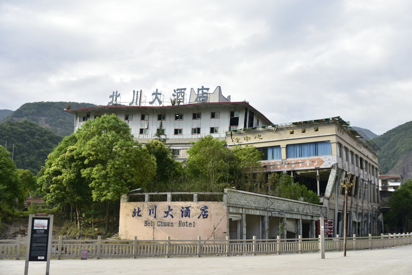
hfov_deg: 49.6
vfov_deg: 34.2
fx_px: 446
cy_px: 138
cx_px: 206
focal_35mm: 39
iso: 320
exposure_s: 1/1000
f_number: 3.8
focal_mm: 26
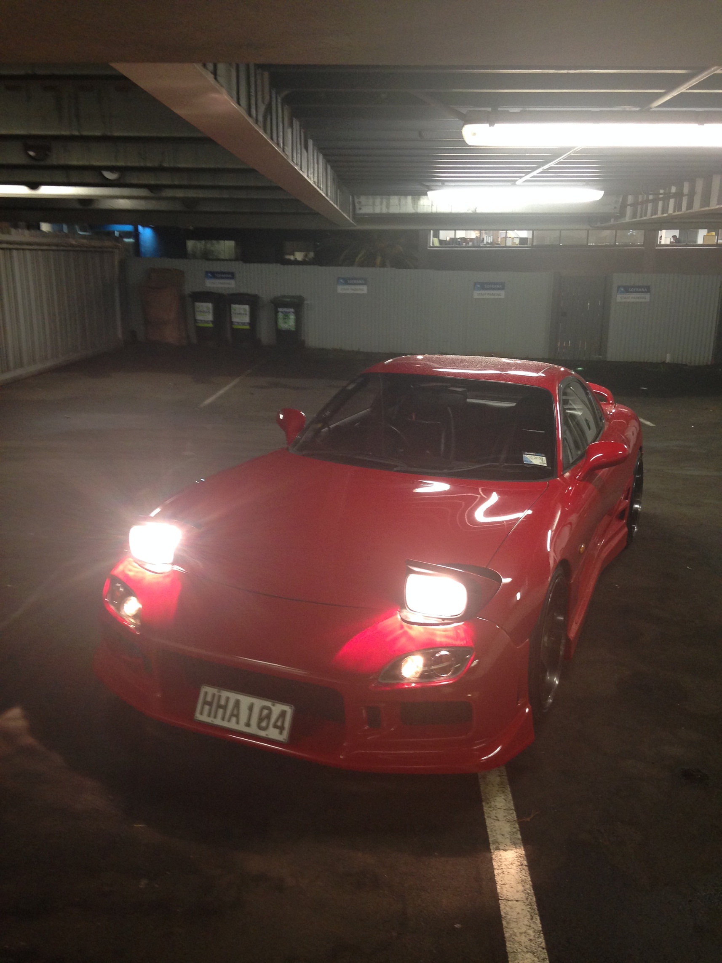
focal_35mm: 33
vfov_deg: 55.4
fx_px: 918
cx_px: 361
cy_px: 482
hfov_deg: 42.9
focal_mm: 4.12
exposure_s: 1/20
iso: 125
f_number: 2.4
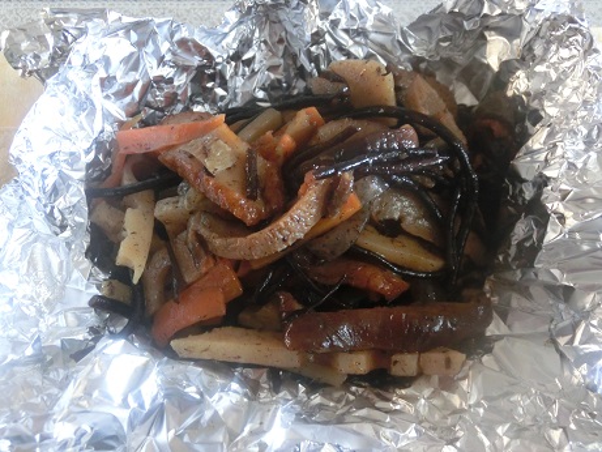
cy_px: 226
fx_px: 644
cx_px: 301
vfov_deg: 38.7
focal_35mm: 37
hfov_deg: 50.1
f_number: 4.1
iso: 800
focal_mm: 6.5
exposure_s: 1/30
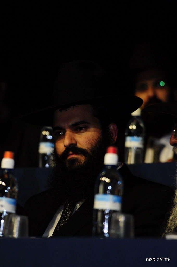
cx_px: 88
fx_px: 2440
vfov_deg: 6.3
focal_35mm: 330
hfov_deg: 4.2
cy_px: 134
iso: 800
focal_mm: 220
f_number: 4
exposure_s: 1/200
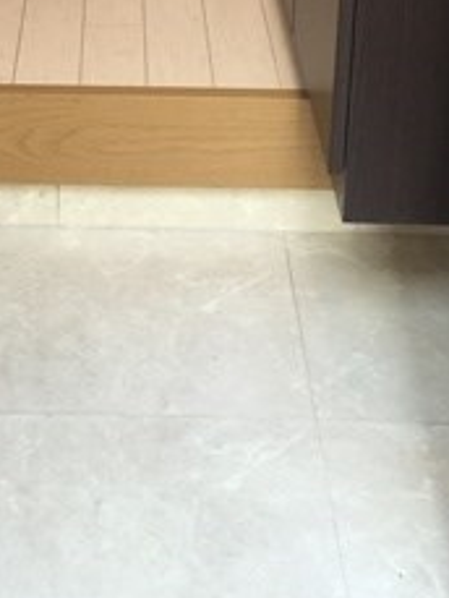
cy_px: -146
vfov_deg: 22.0
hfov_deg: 18.1
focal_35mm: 81
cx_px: 102
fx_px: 1400
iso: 32
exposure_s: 1/40
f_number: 2.2
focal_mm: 4.15
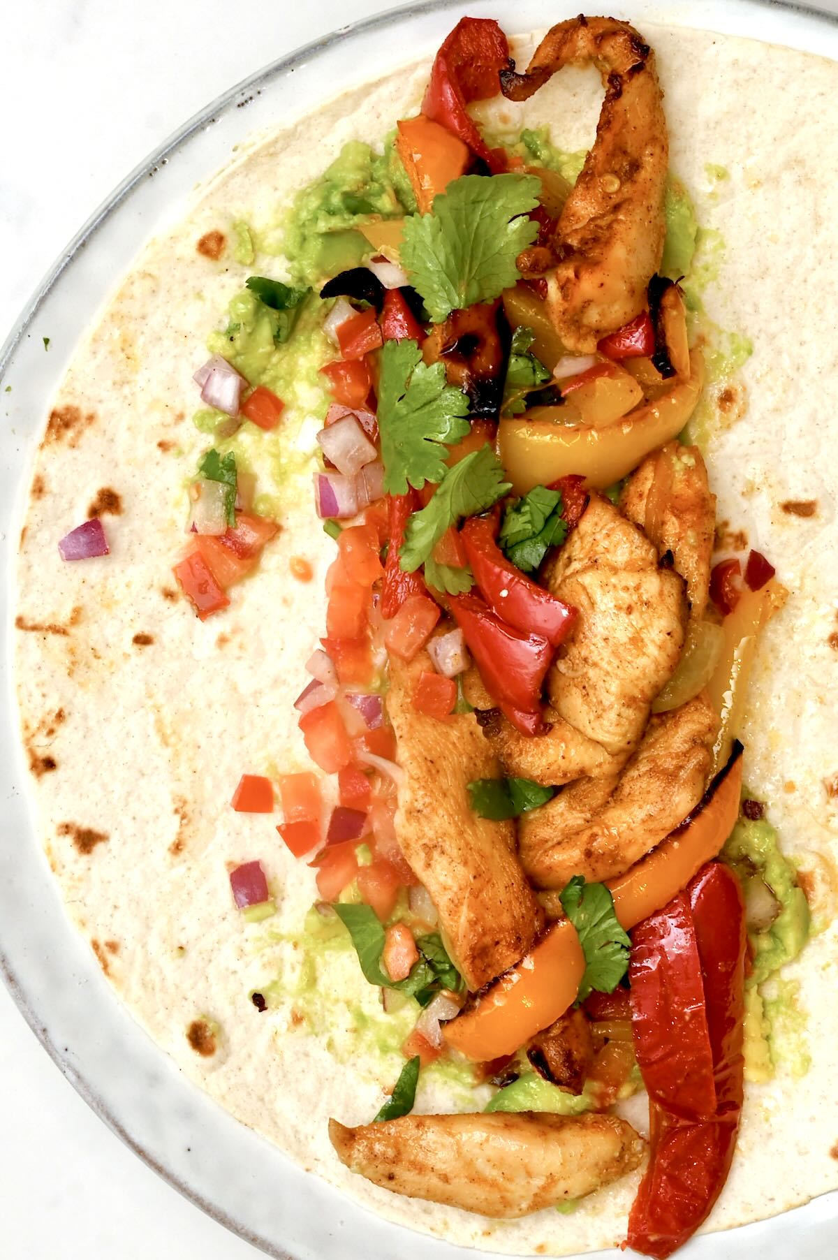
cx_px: 419
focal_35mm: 48
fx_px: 1678
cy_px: 630
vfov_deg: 41.1
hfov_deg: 28.0
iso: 200
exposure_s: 1/25
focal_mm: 48
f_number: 11
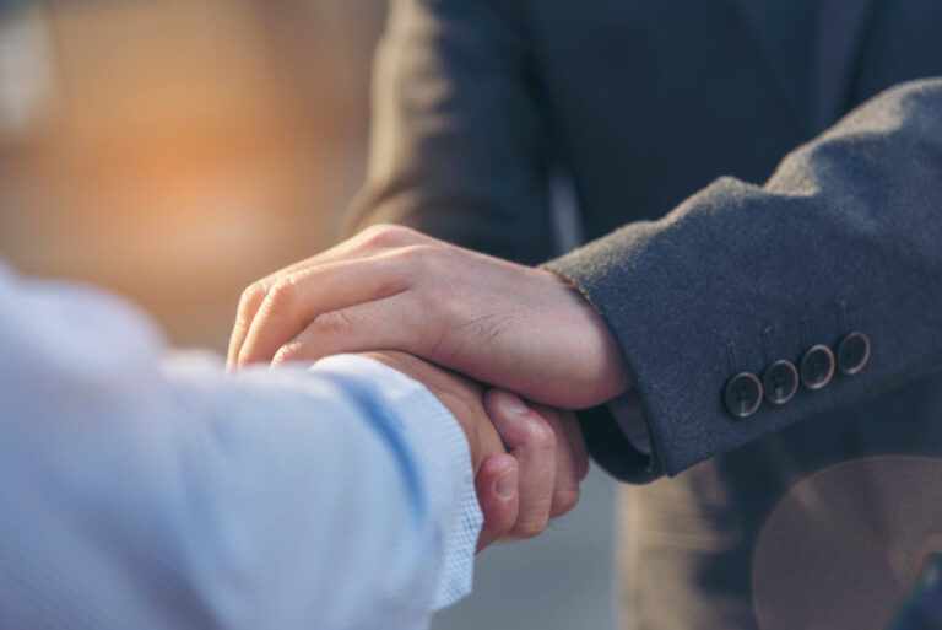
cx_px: 471
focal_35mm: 120
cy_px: 315
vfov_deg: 11.4
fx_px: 3142
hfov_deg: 17.1
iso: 100
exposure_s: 1/400
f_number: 4
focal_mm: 120
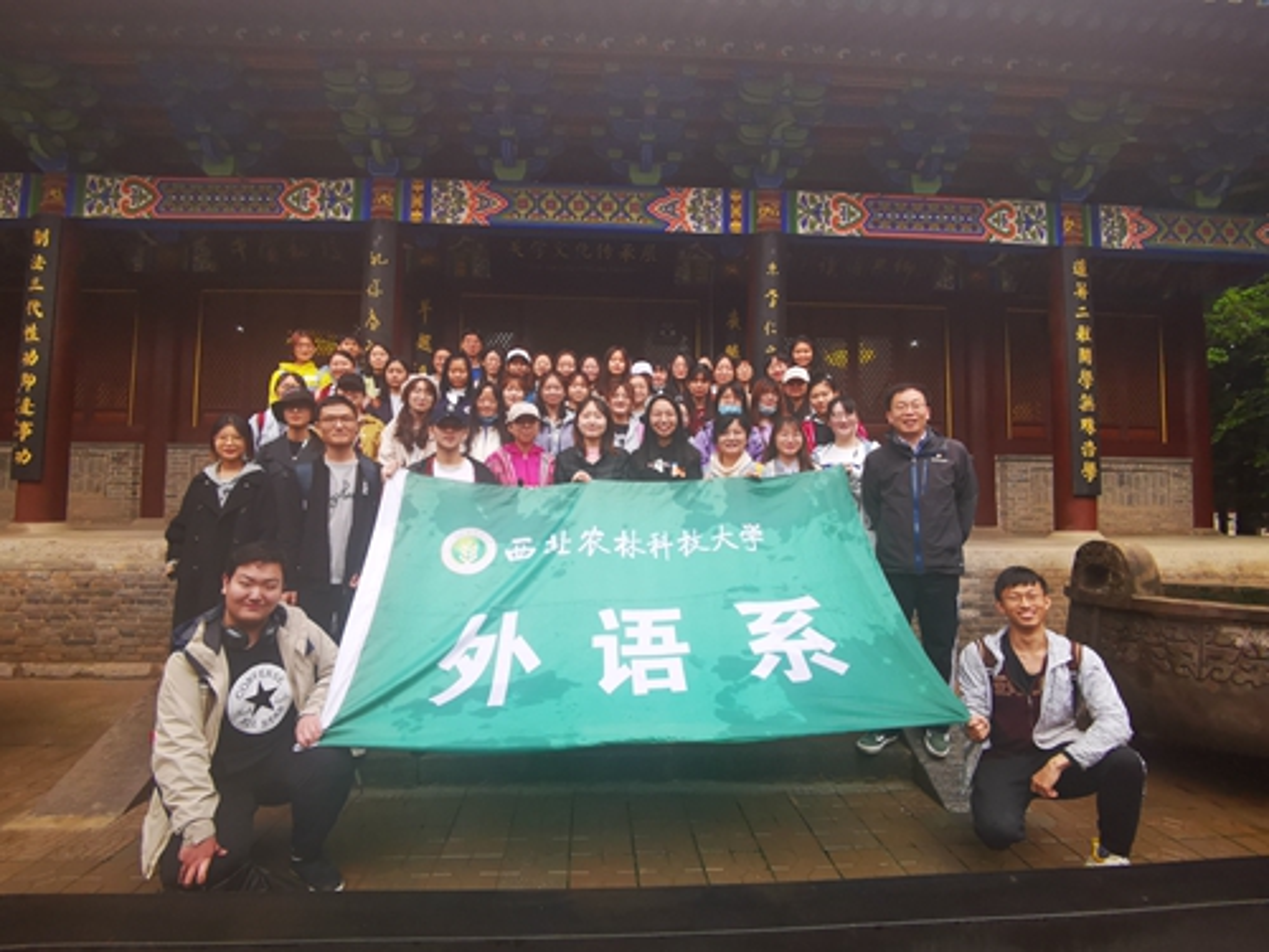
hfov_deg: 91.0
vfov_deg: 74.7
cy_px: 476
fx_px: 623
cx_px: 634
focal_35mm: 17
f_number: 2.2
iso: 100
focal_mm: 2.26
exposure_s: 1/100
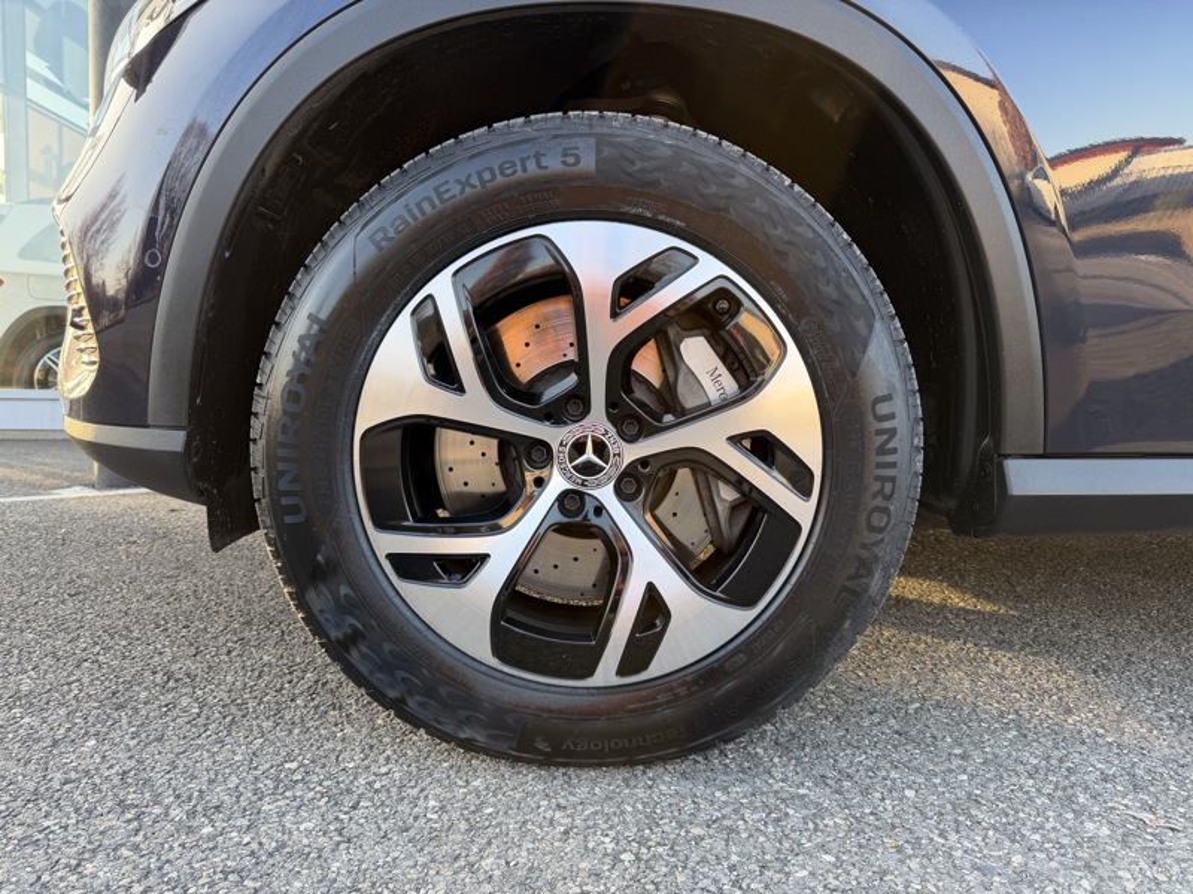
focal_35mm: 24
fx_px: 827
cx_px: 596
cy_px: 447
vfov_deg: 56.8
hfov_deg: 71.6
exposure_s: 1/172
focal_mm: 6.76
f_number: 1.78
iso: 80
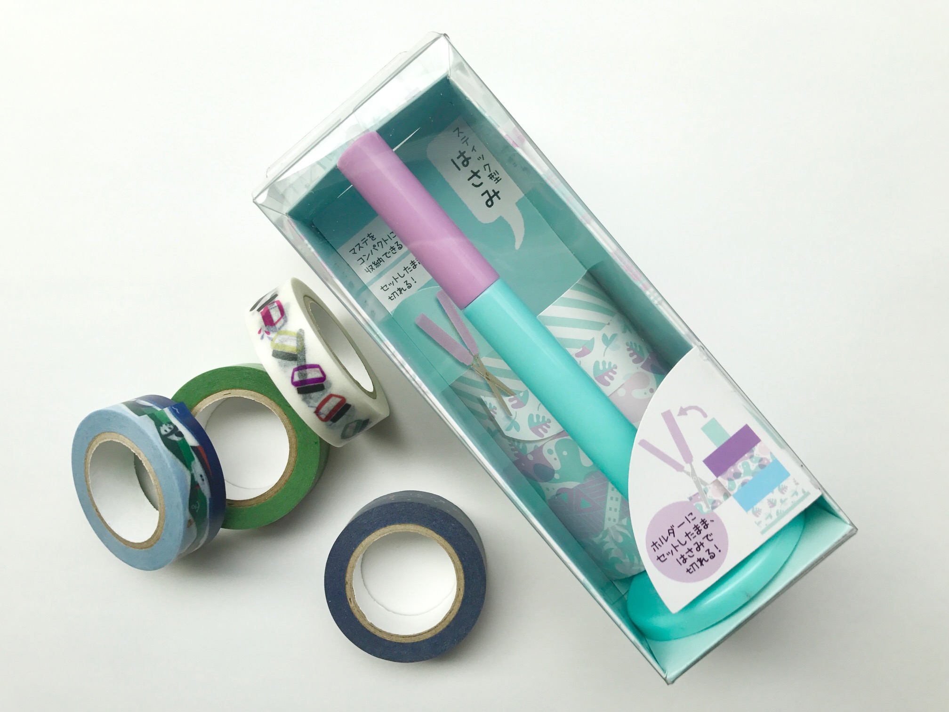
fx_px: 768
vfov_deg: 49.7
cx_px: 474
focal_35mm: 28
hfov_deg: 63.4
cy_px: 356
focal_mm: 3.99
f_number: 1.8
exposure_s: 1/342
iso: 20
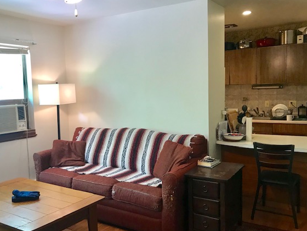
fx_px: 284
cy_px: 118
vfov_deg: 44.2
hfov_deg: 56.8
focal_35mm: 32
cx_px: 146
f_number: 1.8
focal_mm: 3.99
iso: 40
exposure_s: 1/20
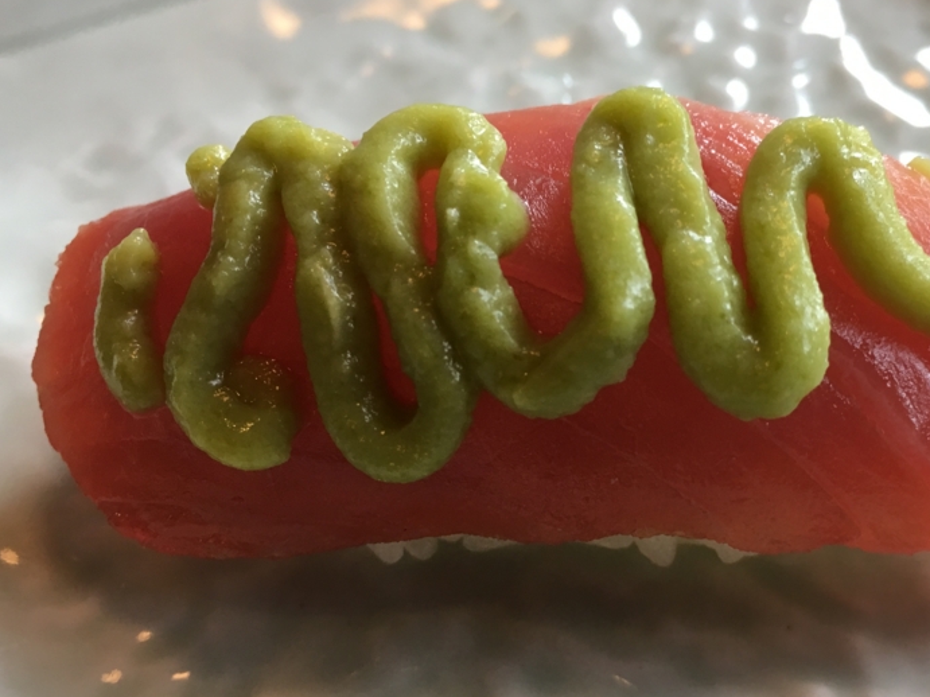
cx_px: 611
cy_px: 435
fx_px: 1155
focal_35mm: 43
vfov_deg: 33.4
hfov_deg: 43.3
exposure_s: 1/33
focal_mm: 4.15
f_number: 2.2
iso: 50
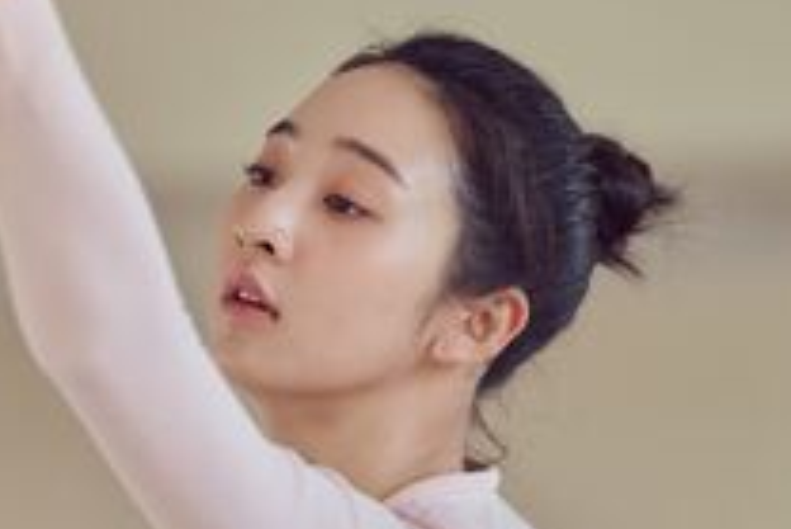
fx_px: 6662
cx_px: 460
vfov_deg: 4.5
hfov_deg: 6.8
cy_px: 377
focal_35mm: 303
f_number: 1.6
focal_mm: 105
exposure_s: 1/320
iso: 320
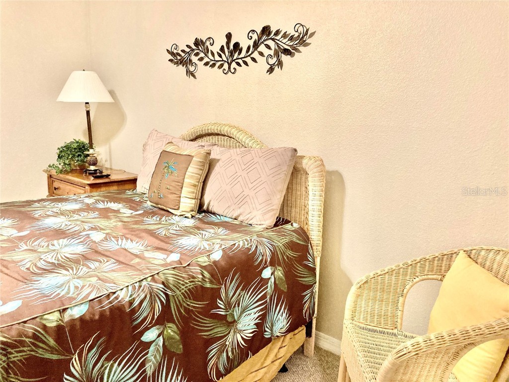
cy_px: 191
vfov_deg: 49.7
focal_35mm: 28
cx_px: 254
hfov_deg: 63.4
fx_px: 412
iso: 320
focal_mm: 3.99
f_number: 1.8
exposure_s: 1/60
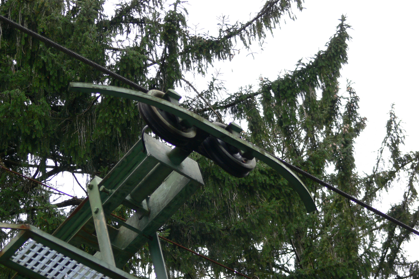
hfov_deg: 16.5
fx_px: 1443
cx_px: 210
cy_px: 148
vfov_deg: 11.1
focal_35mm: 124
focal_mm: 25.2
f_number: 3.6
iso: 80
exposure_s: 1/40
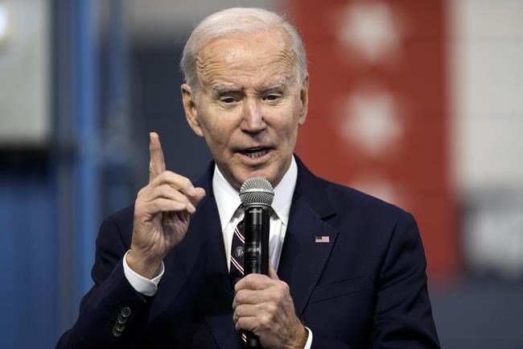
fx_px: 5809
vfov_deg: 3.4
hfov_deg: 5.2
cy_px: 174
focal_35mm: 400
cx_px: 262
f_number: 2.8
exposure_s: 1/400
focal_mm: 400
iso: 1600
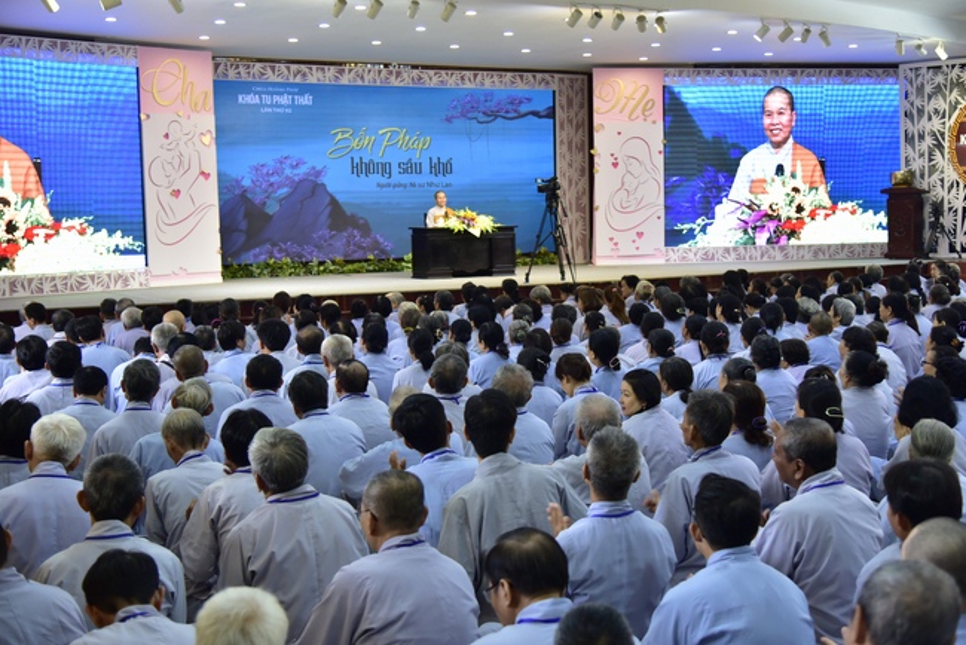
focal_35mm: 48
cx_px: 483
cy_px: 322
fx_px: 1289
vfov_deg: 28.1
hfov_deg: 41.1
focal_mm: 48
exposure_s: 1/60
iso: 1000
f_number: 4
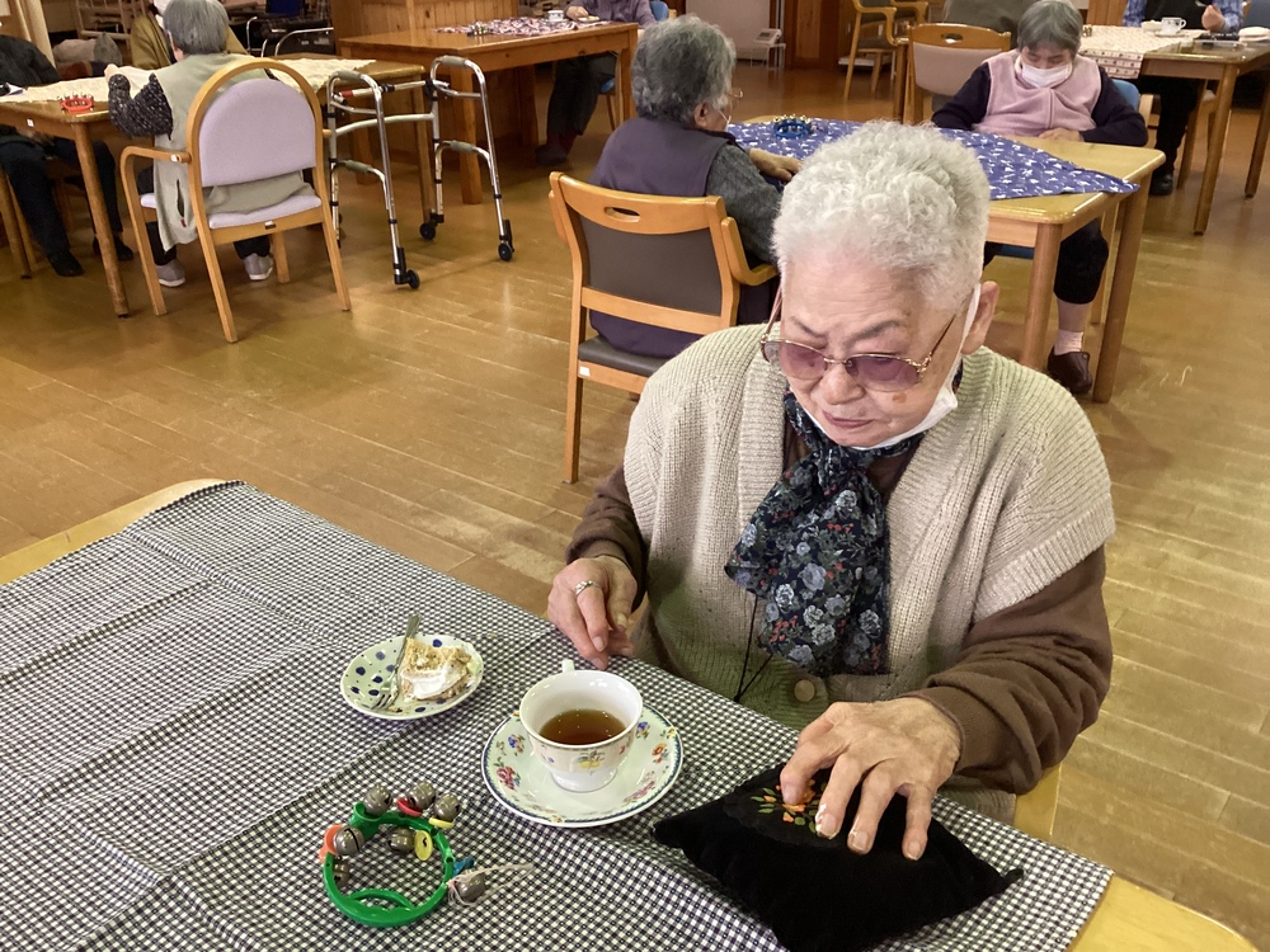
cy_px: 476
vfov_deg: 45.4
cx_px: 635
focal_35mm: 31
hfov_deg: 58.4
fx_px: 1137
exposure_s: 1/60
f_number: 2.4
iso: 320
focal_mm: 3.3
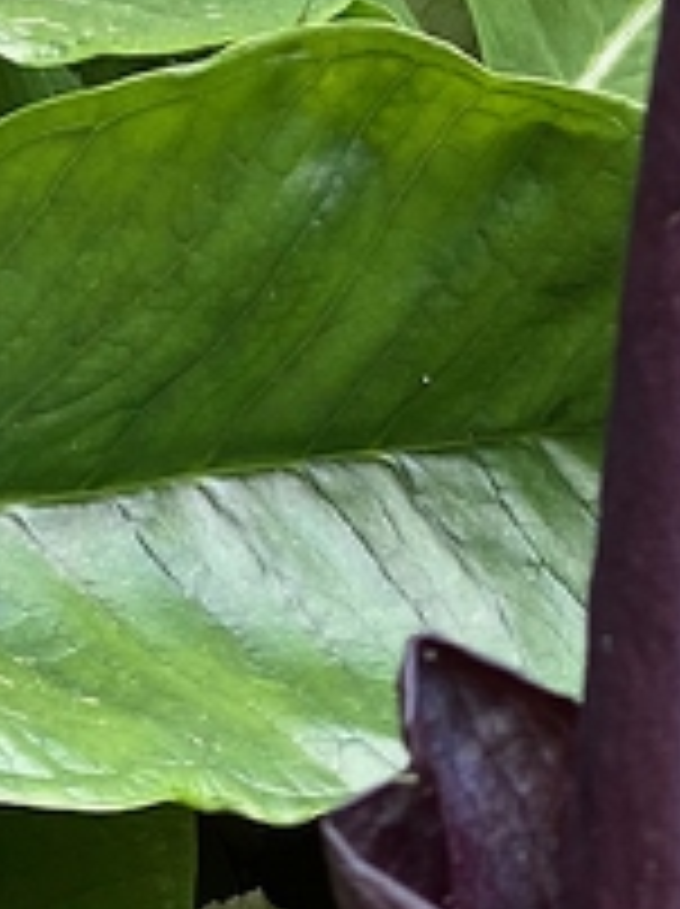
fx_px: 6929
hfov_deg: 5.6
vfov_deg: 7.3
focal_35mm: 264
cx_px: 757
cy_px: 1485
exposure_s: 1/122
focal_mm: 6
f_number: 2
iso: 25
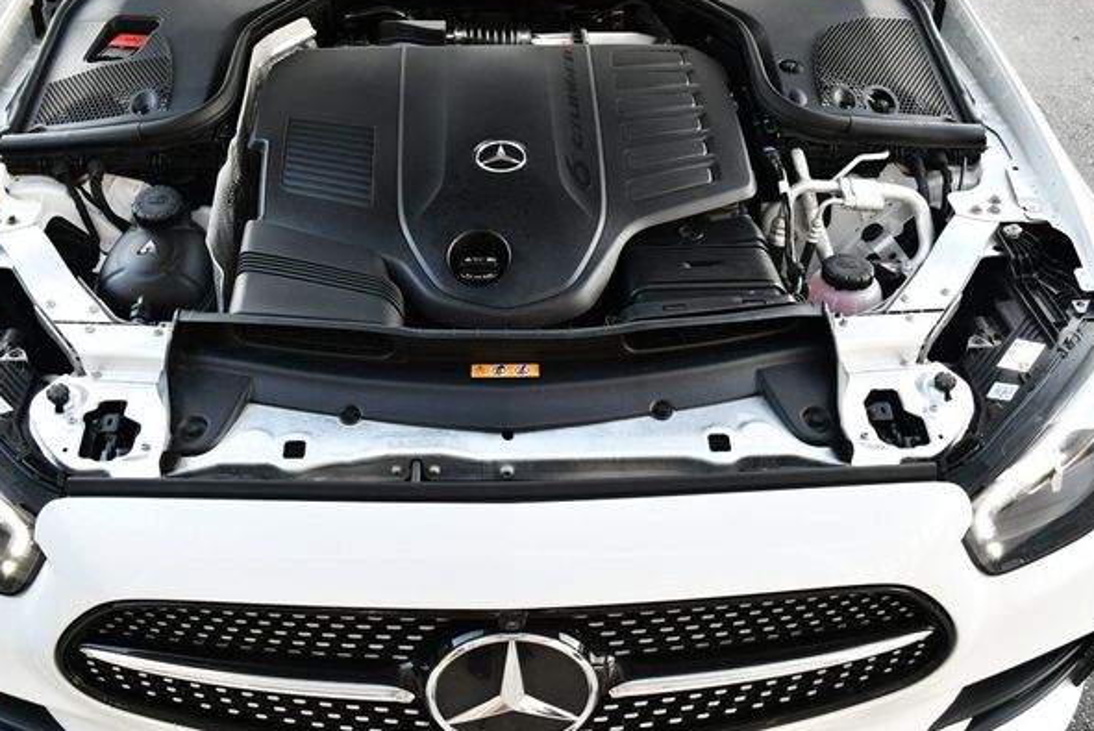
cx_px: 515
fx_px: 1186
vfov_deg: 34.3
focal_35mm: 39
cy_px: 344
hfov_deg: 49.5
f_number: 4
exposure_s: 1/250
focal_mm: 18
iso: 400
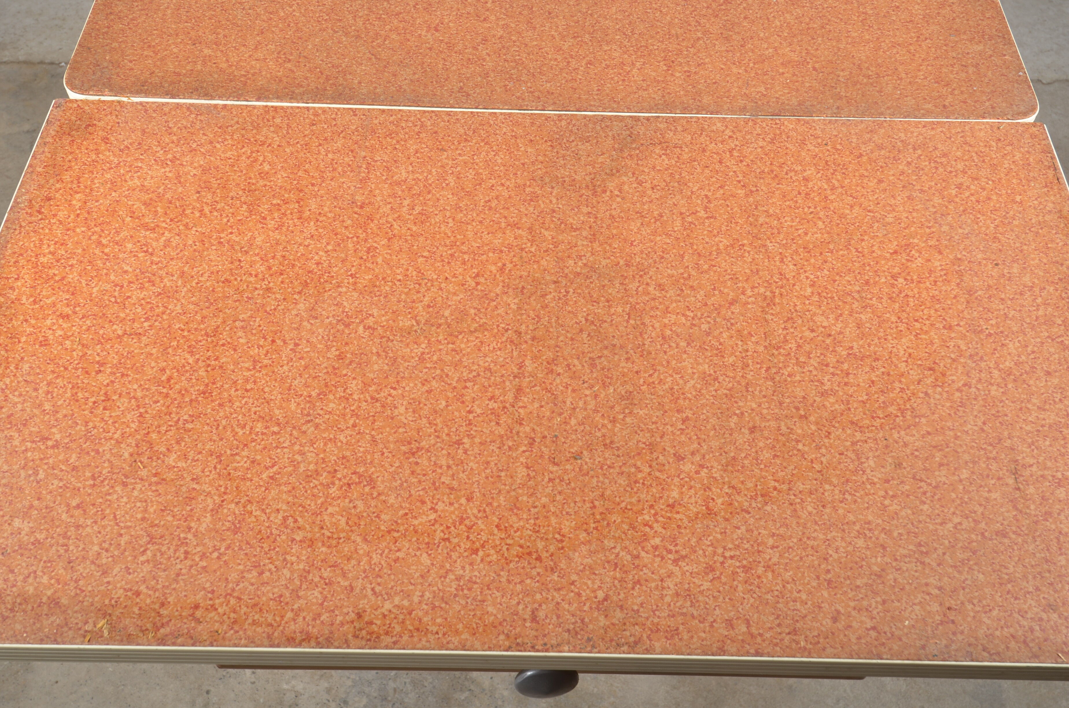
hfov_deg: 53.2
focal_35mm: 36
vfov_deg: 36.7
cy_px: 354
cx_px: 534
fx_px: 1067
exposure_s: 1/125
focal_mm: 24
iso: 100
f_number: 11
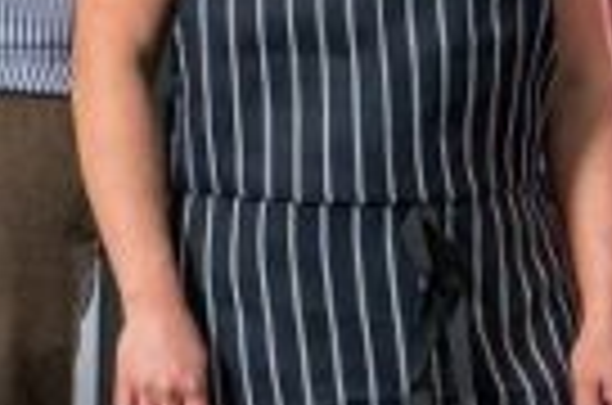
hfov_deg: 7.8
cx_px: -585
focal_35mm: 255
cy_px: -63
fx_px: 4325
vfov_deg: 5.3
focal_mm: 45
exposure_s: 1/4
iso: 250
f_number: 8
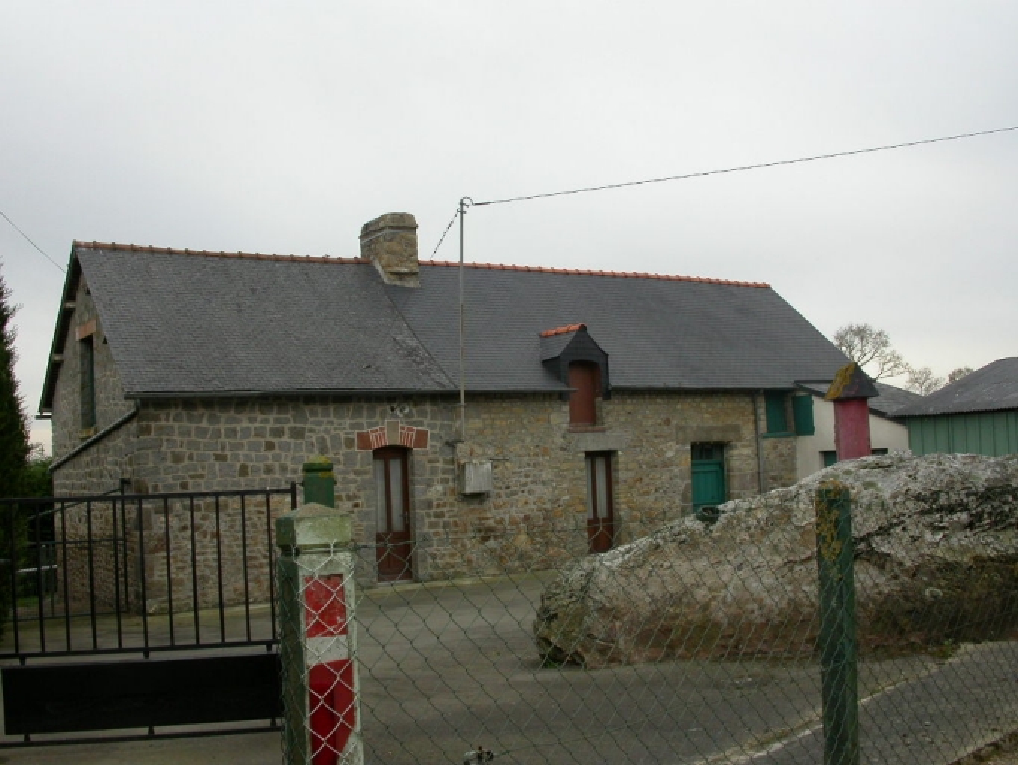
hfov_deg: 49.0
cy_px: 382
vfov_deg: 37.7
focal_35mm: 38
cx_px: 509
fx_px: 1118
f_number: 6
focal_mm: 7.85
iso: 100
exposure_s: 1/266
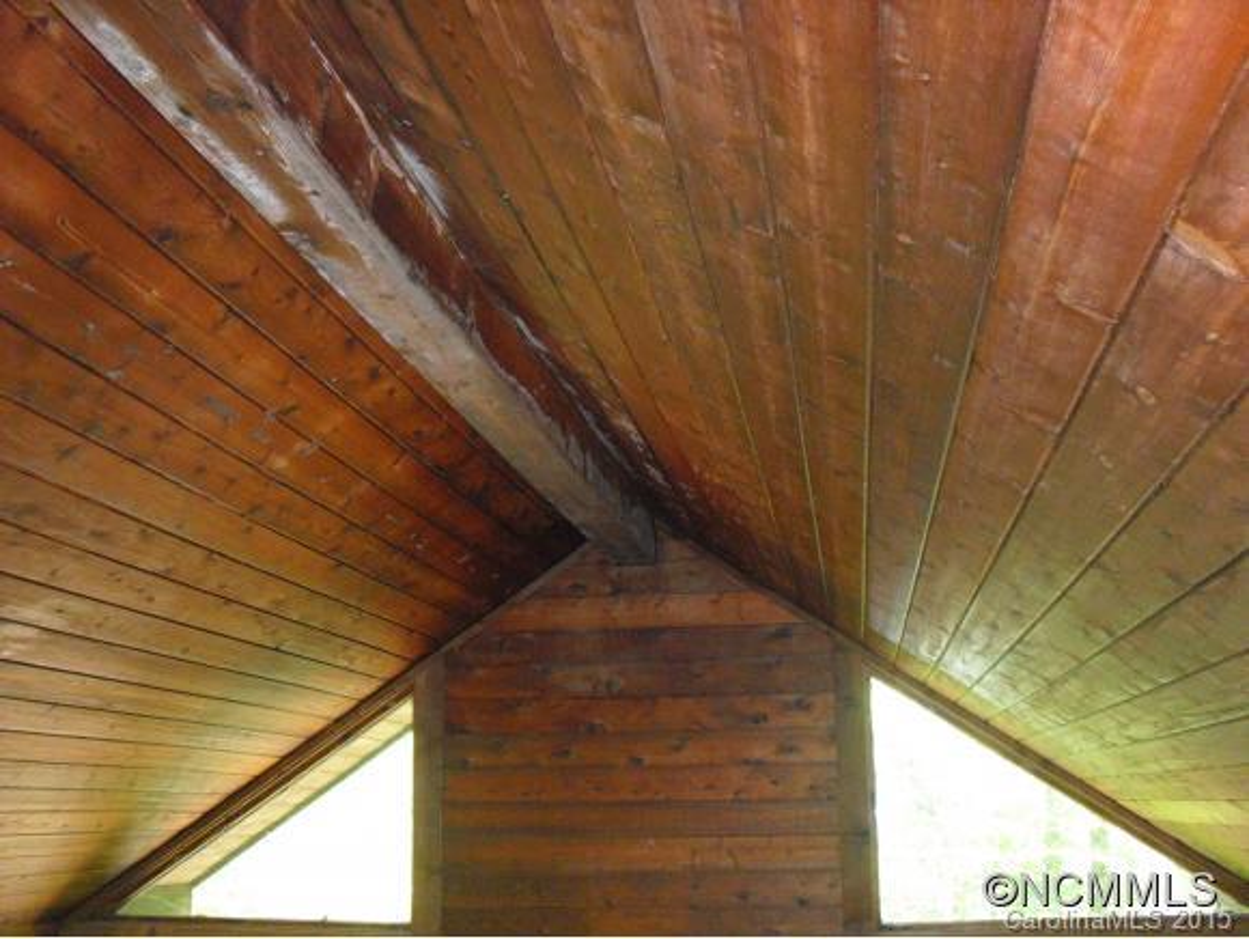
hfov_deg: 51.3
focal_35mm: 36
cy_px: 470
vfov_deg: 39.7
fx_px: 1300
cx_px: 624
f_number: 3.1
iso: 800
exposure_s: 1/60
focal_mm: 6.3
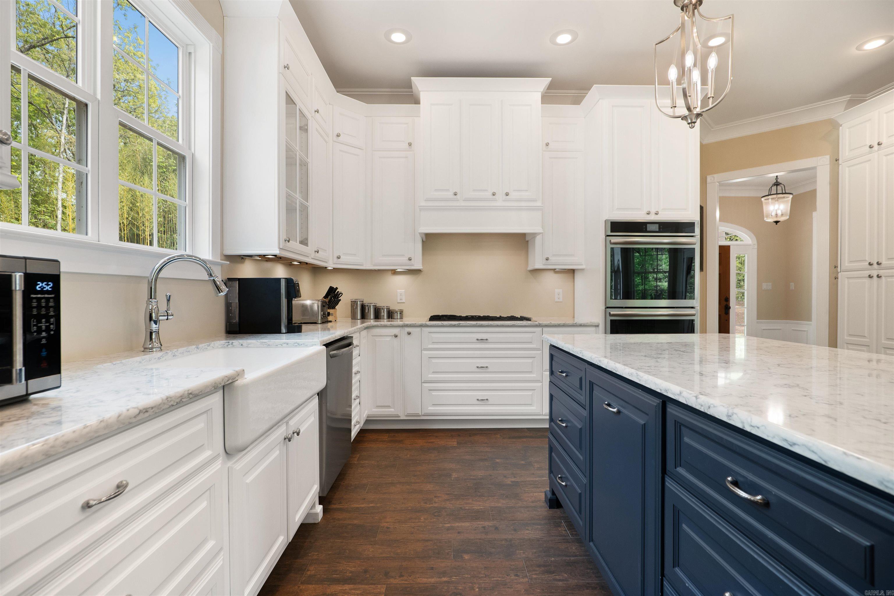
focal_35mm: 16
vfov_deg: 73.7
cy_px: 298
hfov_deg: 96.7
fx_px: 397
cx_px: 447
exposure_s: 1/50
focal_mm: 16
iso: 1250
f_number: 5.6
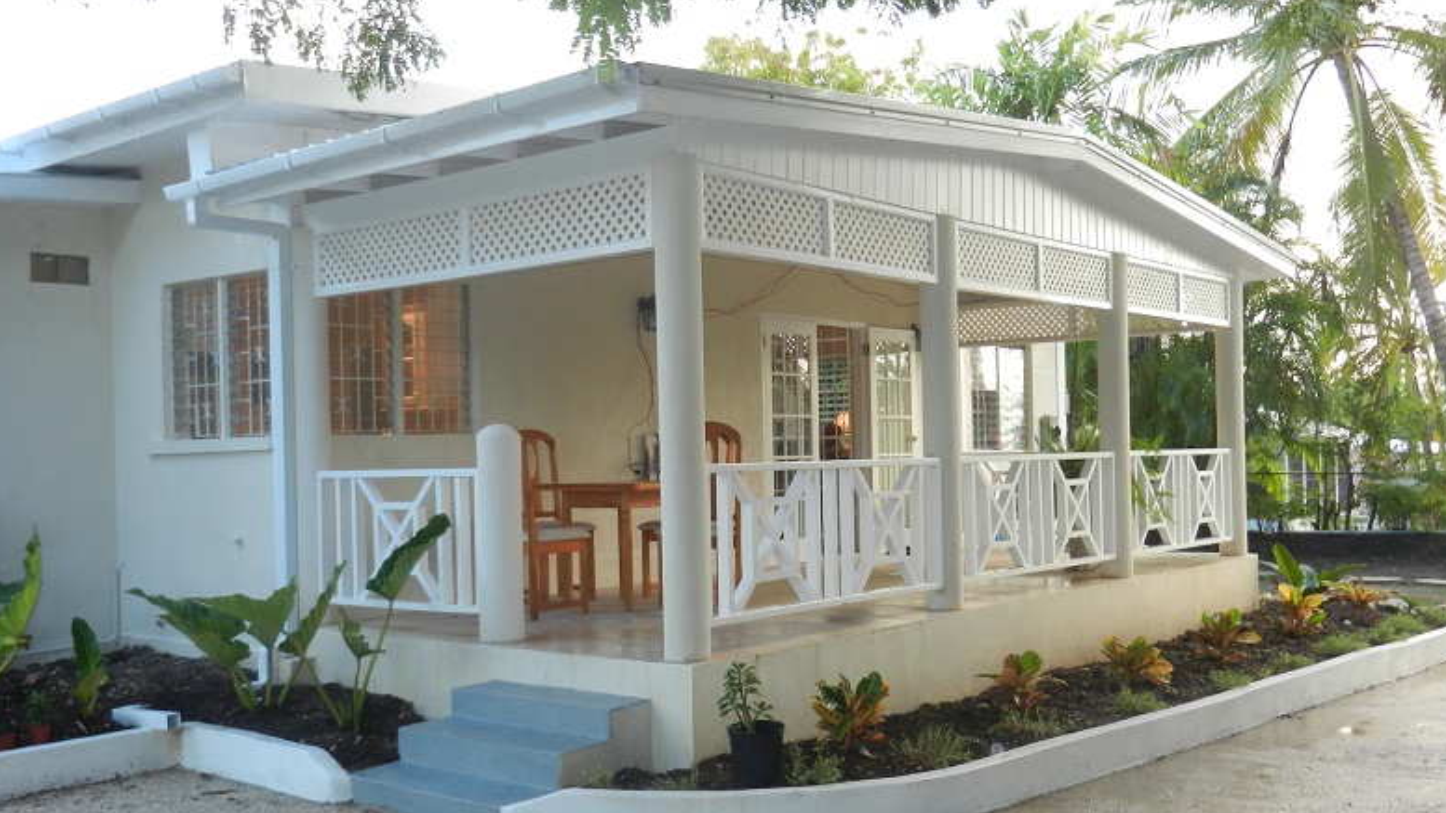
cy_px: 448
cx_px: 726
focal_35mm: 37
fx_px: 1419
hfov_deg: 54.0
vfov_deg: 32.0
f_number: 3.8
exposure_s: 1/40
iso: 220
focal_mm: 5.9
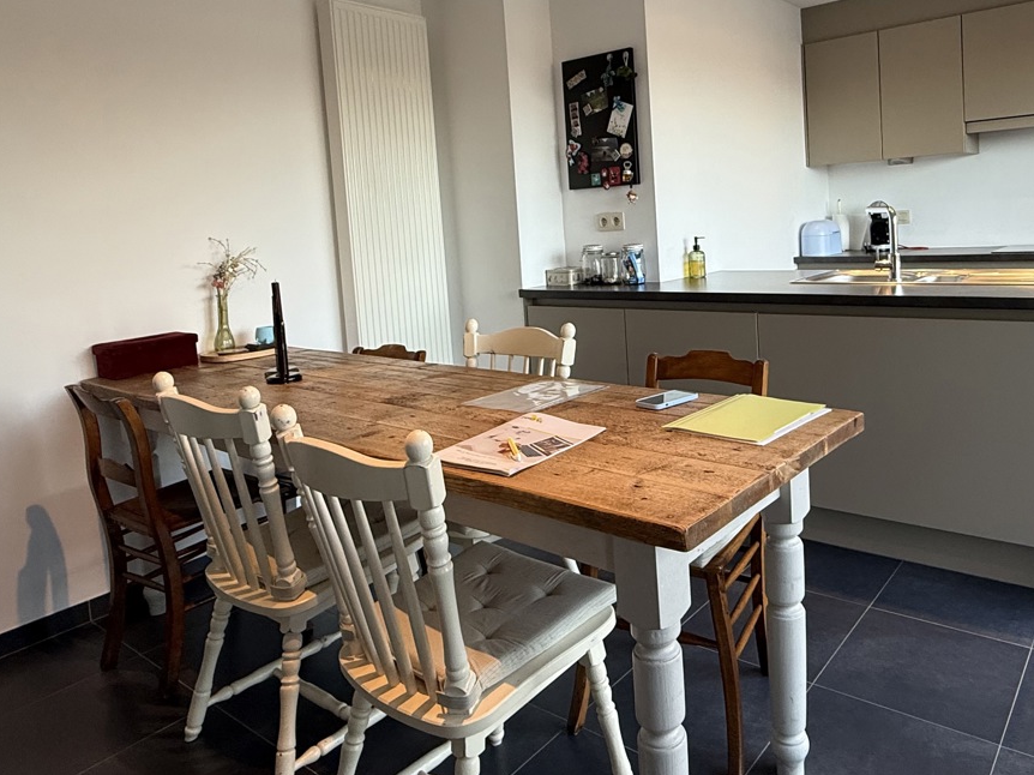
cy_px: 269
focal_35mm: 26
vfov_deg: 52.2
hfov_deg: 66.5
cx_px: 636
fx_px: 776
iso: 160
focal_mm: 2.22
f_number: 2.2
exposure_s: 1/100
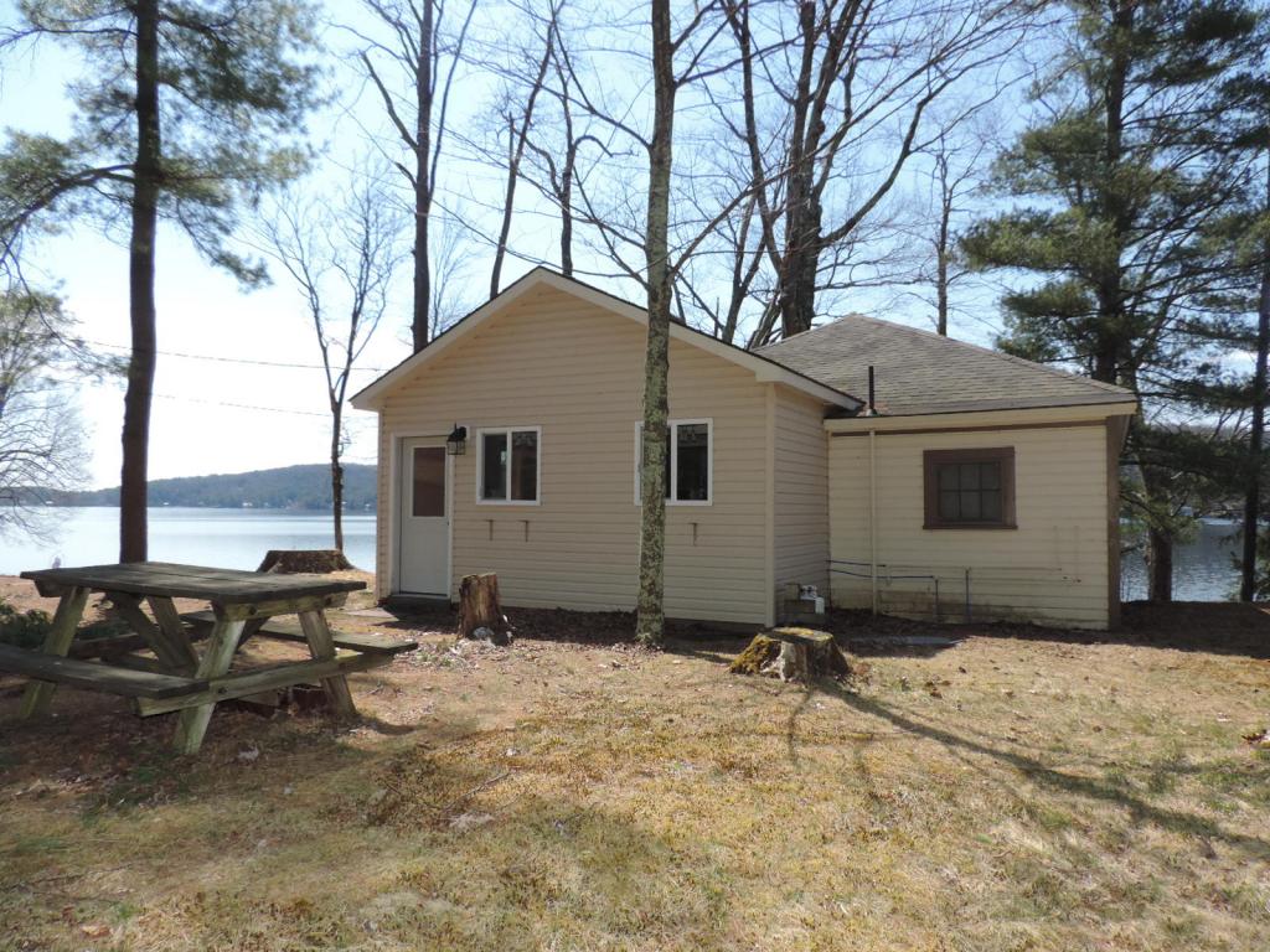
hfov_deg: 71.6
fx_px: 881
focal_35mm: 24
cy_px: 476
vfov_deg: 56.8
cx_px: 635
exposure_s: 1/2000
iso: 200
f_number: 3
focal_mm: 4.3
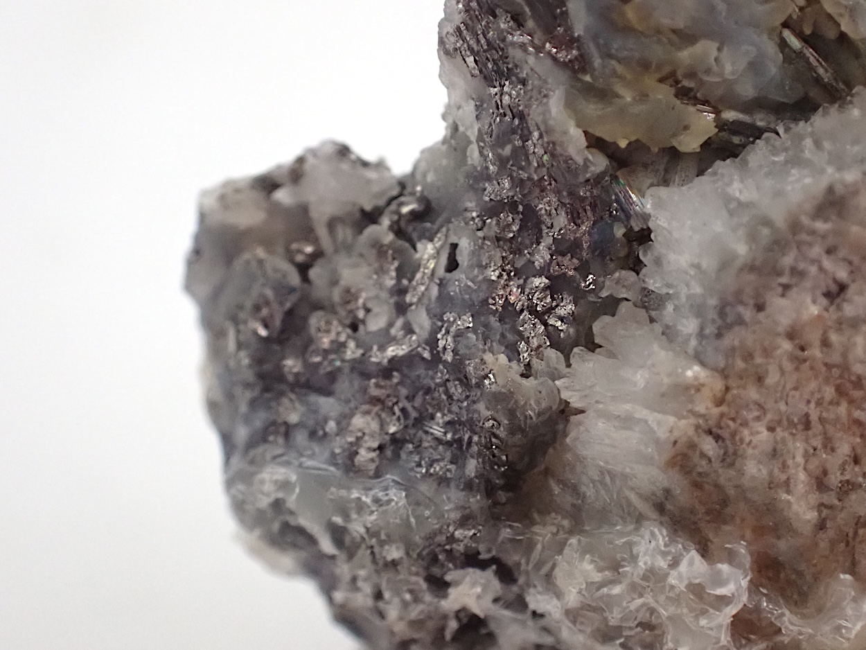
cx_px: 433
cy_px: 325
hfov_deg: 19.6
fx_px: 2502
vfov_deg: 14.8
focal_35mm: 100
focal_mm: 18
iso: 1600
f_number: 4.9
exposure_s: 1/50
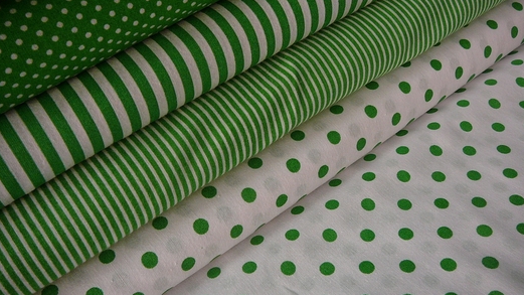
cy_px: 150
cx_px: 267
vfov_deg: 30.4
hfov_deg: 51.6
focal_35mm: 39
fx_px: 542
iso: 100
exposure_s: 1/60
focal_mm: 5.2
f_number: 2.8
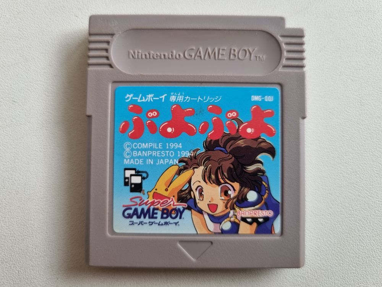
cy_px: 144
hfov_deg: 67.3
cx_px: 191
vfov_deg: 53.1
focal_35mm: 26
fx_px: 287
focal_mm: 5.4
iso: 160
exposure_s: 1/100
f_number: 1.8
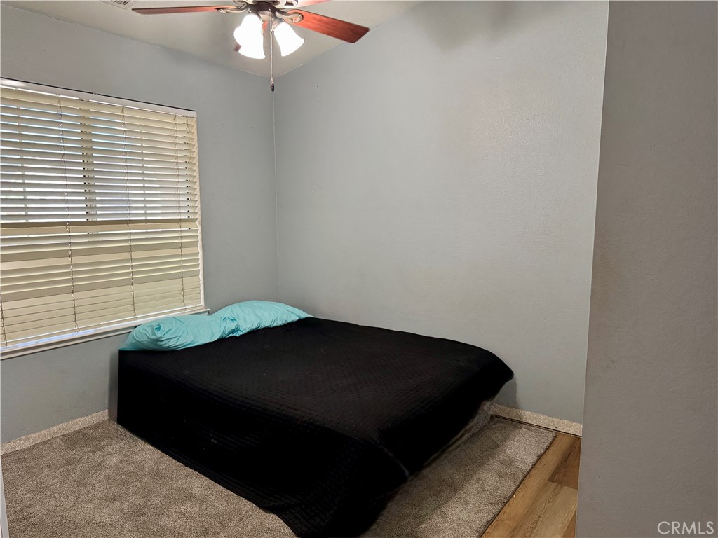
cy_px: 269
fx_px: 498
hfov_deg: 71.6
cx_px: 359
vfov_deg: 56.8
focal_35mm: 24
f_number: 1.78
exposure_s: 1/60
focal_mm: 6.76
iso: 400
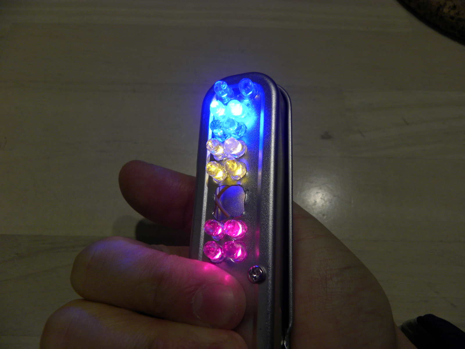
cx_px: 232
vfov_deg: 53.1
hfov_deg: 67.3
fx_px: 349
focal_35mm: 26
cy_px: 174
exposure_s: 1/30
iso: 100
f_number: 2.8
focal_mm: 4.6
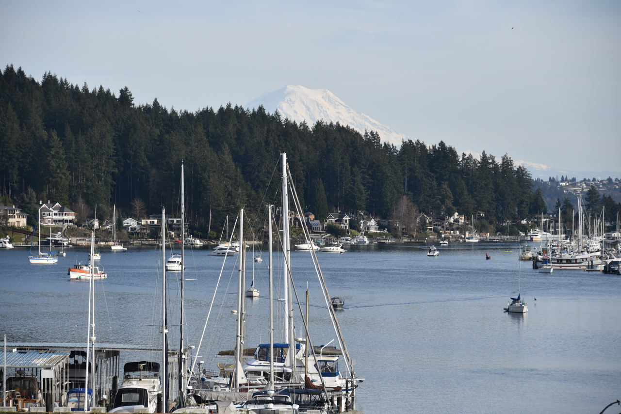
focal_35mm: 150
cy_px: 207
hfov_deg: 13.7
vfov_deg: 9.2
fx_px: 2588
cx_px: 310
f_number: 7.1
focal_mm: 150
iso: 100
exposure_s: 1/320
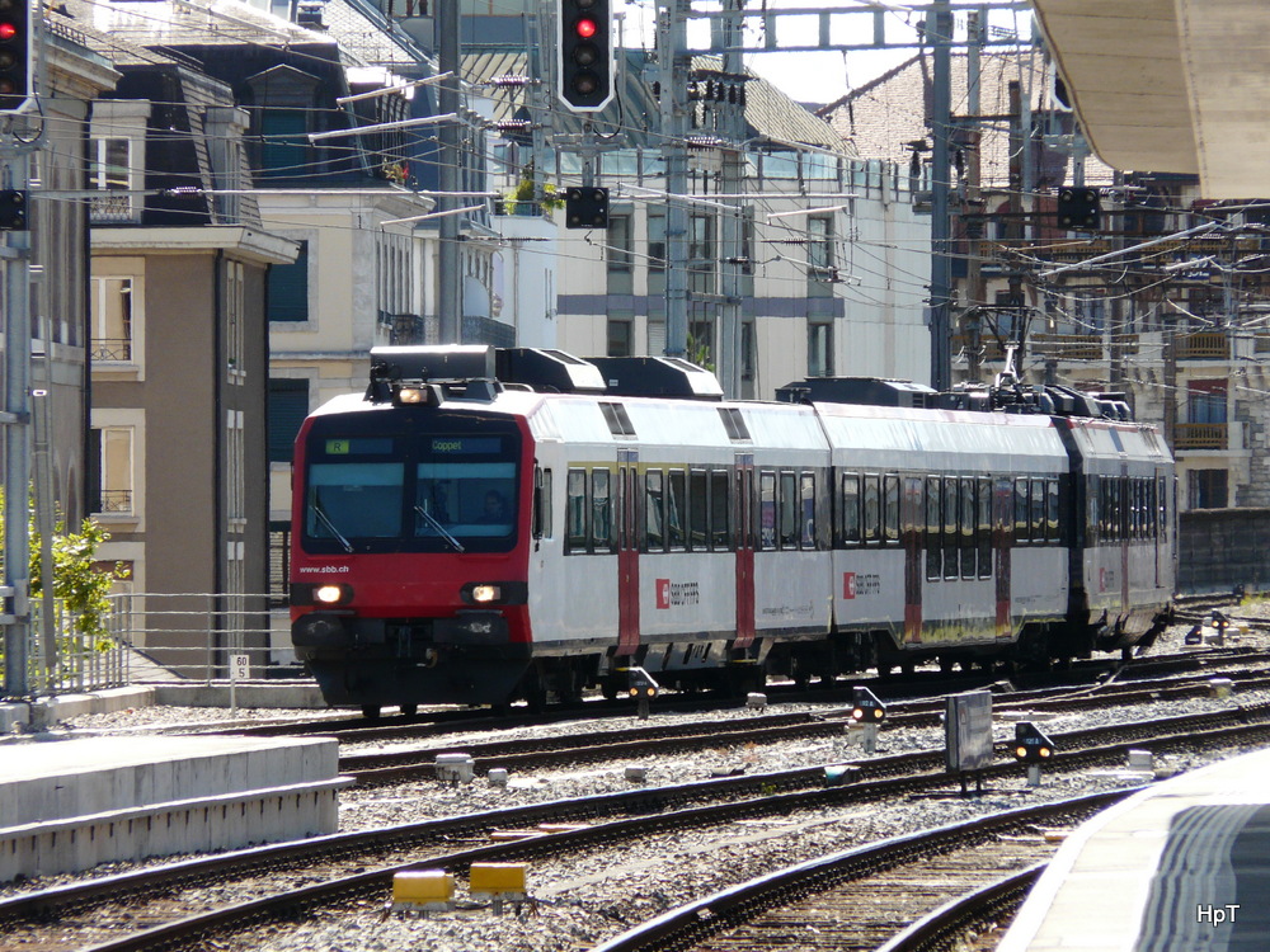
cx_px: 635
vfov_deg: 3.7
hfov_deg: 5.0
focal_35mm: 398
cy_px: 476
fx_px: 14602
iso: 100
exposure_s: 1/200
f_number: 5
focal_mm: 65.3
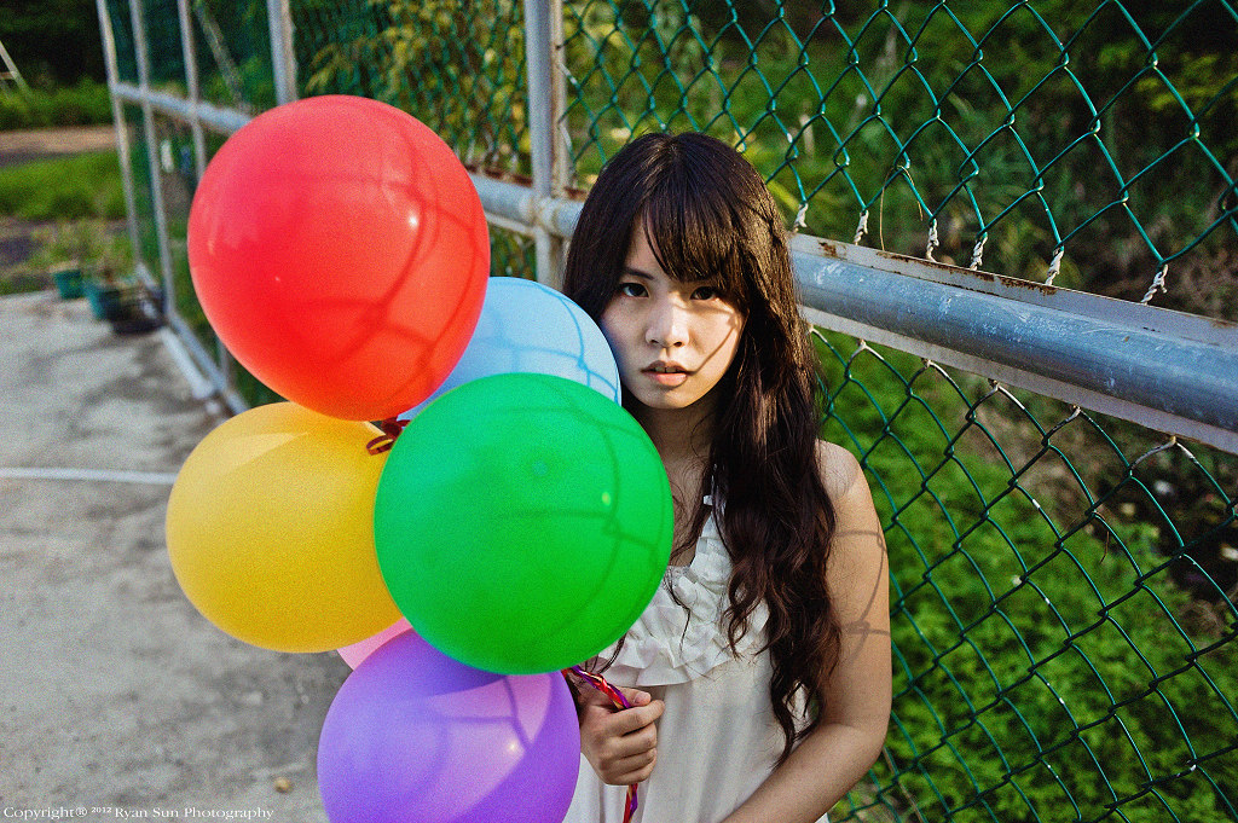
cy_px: 412
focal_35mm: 35
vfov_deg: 37.8
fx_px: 1203
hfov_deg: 54.5
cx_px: 619
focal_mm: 35
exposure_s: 1/250
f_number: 3.5
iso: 100
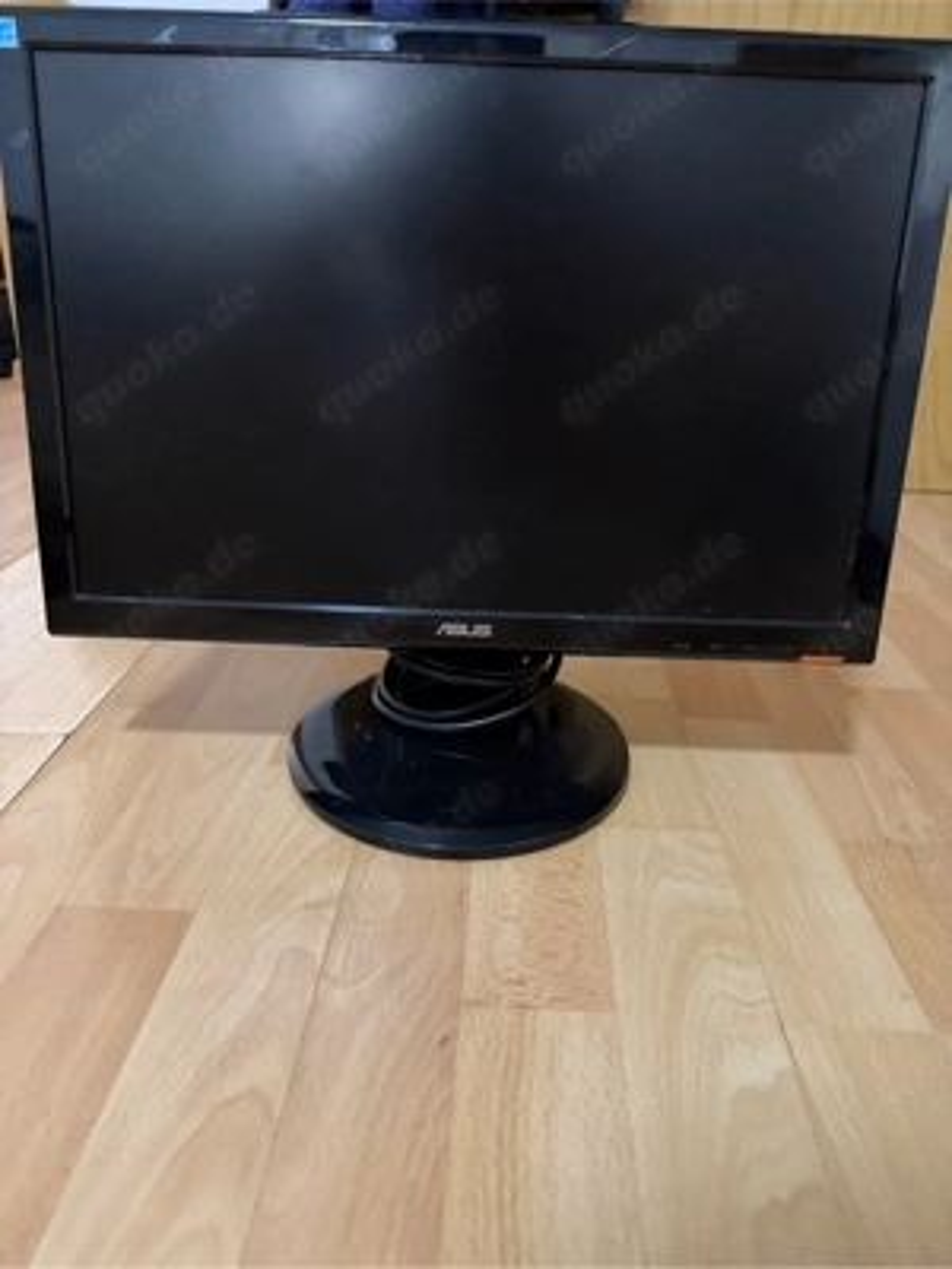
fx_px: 880
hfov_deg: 56.8
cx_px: 476
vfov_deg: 71.6
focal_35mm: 24
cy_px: 634
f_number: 1.78
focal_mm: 6.76
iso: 1000
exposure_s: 1/30
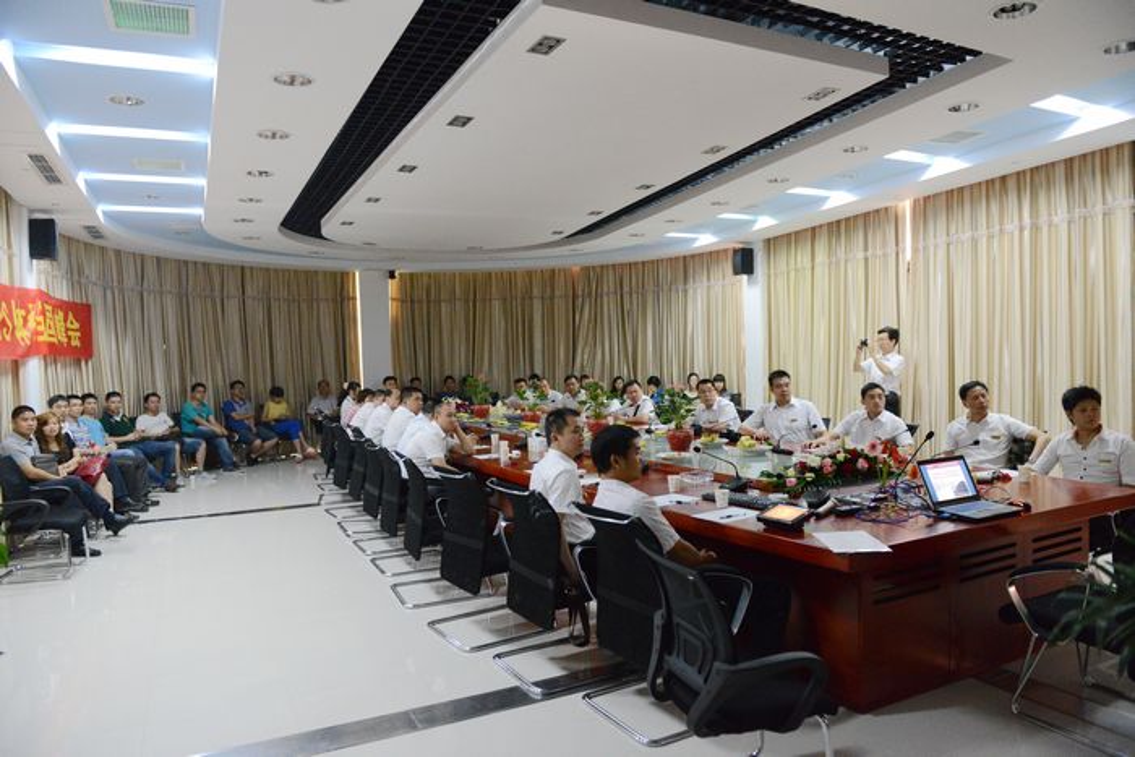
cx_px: 568
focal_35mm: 24
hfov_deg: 73.7
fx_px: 757
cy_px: 378
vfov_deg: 53.2
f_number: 4
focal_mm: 24
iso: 6400
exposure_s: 1/25
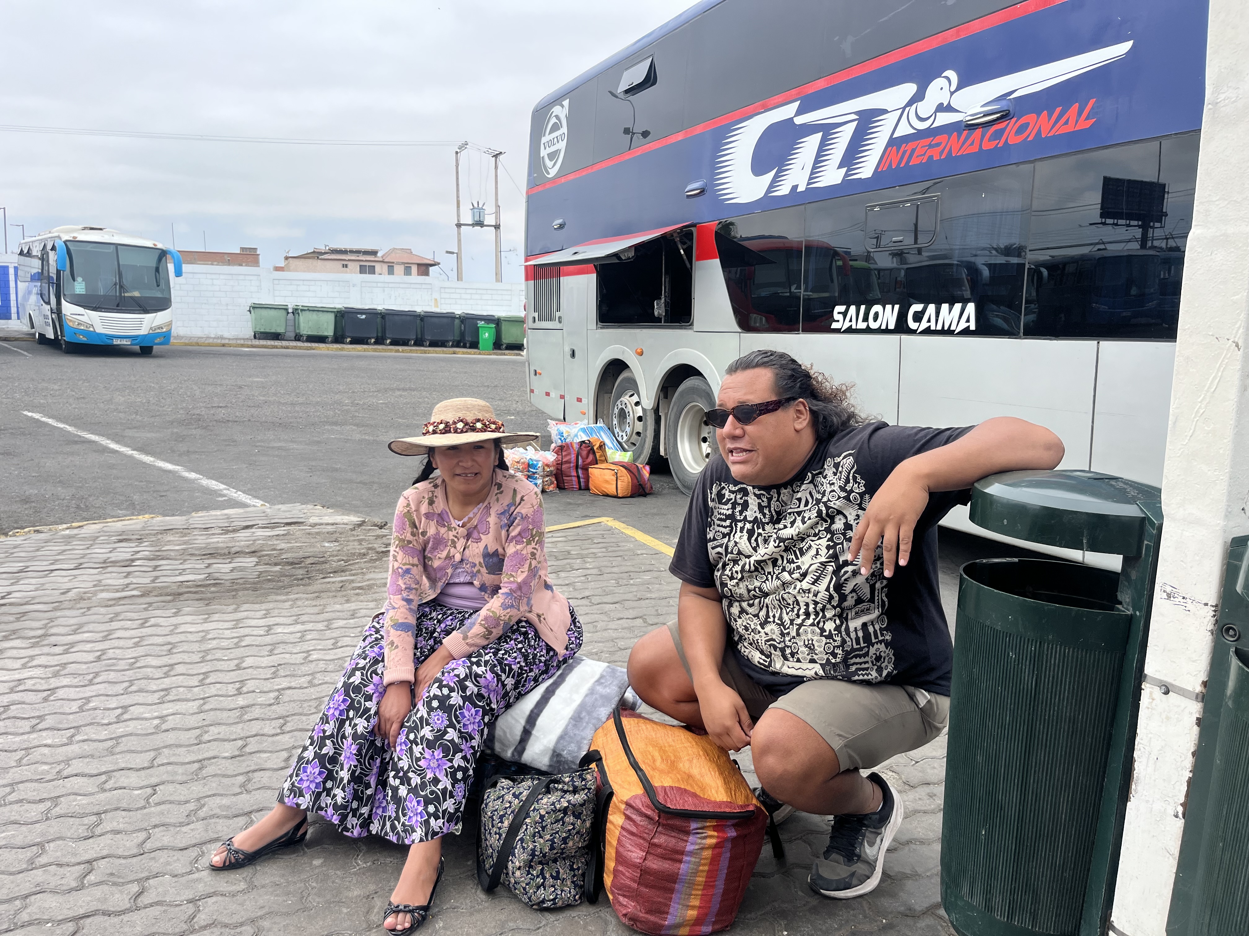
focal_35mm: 26
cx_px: 624
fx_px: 938
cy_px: 468
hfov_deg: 67.3
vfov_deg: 53.1
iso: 50
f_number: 1.6
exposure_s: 1/1647
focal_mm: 5.1
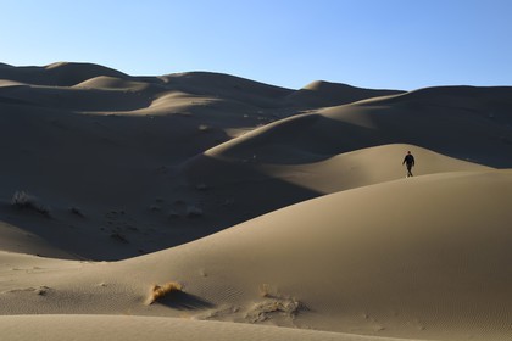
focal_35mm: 40
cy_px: 170
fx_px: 569
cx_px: 256
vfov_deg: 33.4
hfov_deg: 48.5
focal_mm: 40
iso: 200
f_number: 11
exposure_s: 1/250
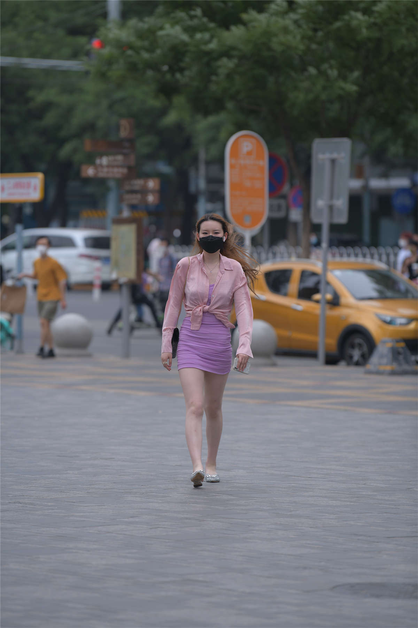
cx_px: 209
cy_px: 314
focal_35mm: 200
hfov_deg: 6.9
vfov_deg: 10.3
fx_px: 3483
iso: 110
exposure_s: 1/800
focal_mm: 200
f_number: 3.5
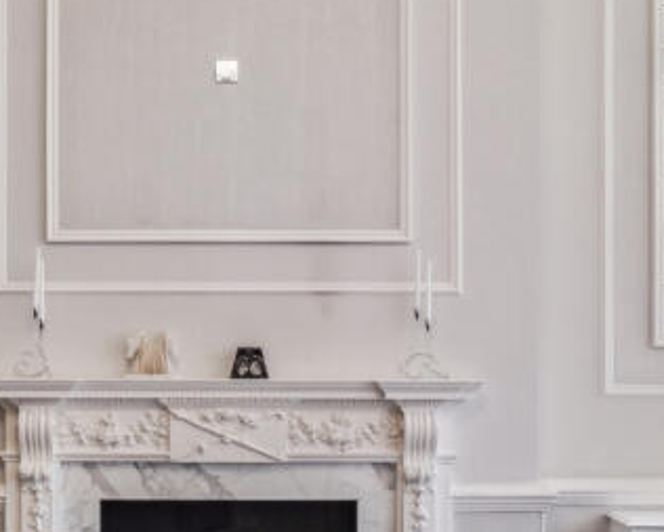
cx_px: 237
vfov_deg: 20.9
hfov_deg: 25.9
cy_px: 333
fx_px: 1435
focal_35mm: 73
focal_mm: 15.9
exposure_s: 1/6
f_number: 8
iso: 640
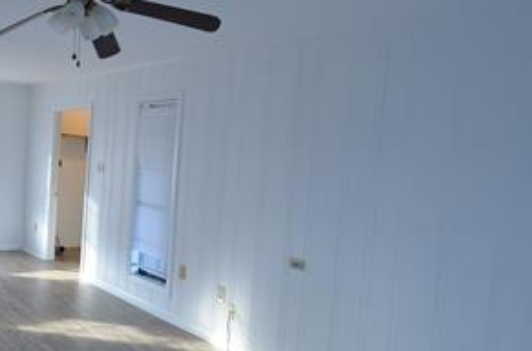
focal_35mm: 33
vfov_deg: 39.6
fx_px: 486
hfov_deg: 51.4
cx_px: 64
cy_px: 154
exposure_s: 1/60
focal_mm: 10
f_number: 4
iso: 450
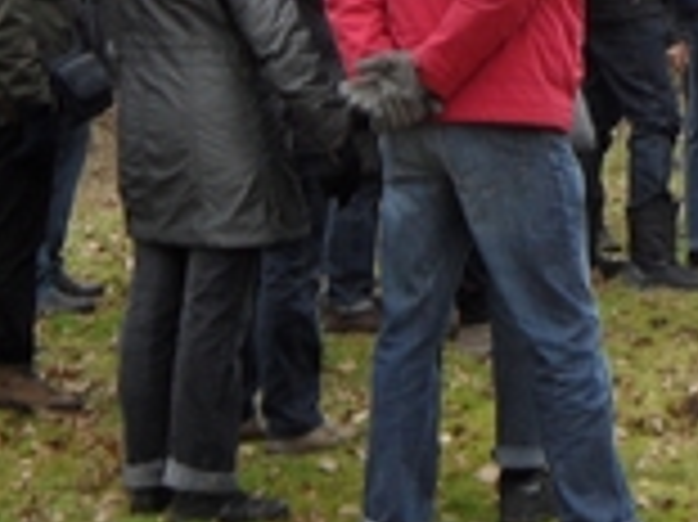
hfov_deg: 12.5
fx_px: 3123
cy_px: -135
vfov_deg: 9.4
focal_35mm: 155
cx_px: 752
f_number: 3.6
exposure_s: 1/90
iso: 100
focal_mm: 6.5
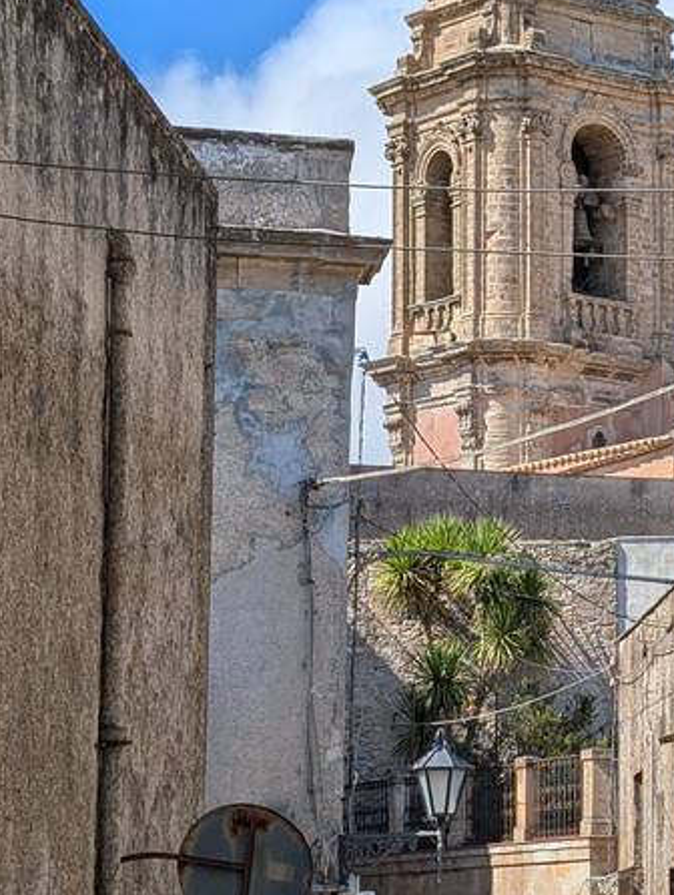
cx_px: 714
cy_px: 542
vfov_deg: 18.7
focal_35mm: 105
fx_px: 2718
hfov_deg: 13.9
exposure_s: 1/1056
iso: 18
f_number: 1.68
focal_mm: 6.9
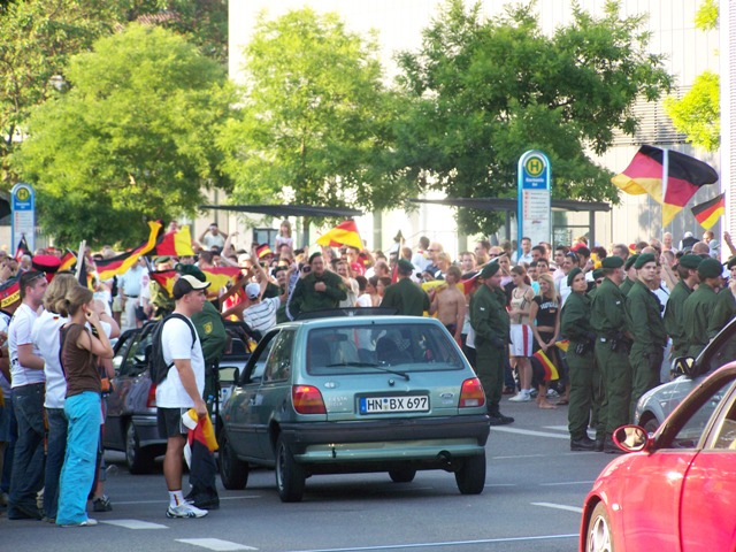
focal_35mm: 189
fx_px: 4018
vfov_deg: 7.9
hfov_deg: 10.5
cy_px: 276
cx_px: 368
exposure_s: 1/250
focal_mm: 31.3
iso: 160
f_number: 3.2
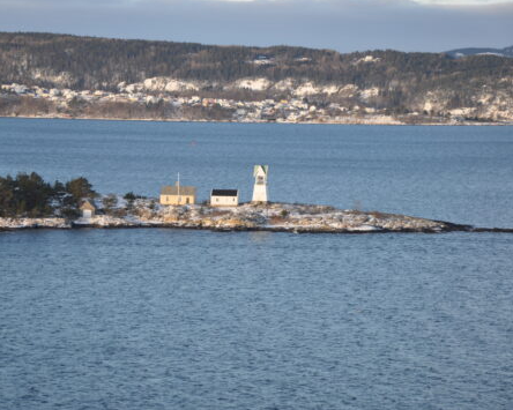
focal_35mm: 137
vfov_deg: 11.3
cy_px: 204
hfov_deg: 14.1
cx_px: 236
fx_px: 2080
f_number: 5.3
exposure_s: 1/200
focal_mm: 80
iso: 200
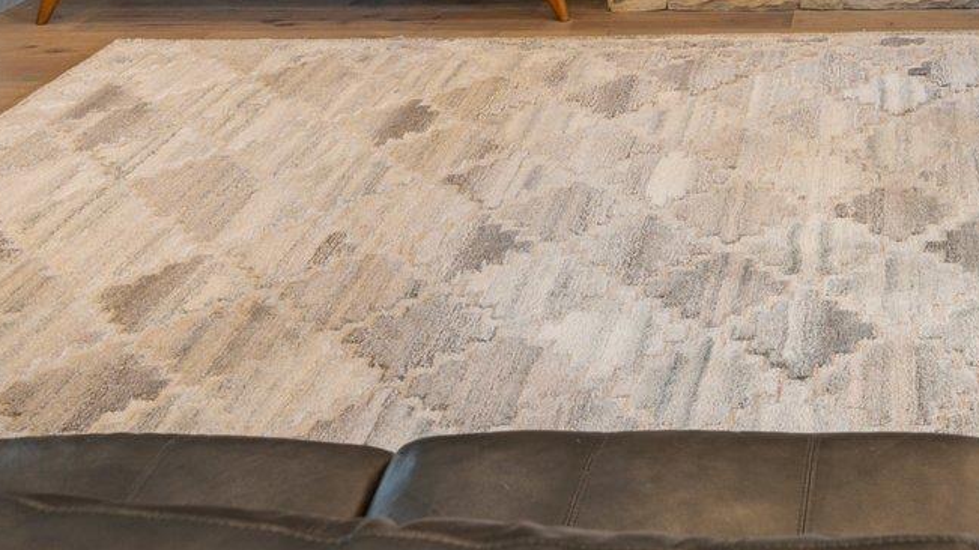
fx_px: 1454
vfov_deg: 17.4
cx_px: 904
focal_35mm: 56
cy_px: -443
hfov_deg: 34.8
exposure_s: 1/2
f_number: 8
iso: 400
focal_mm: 17
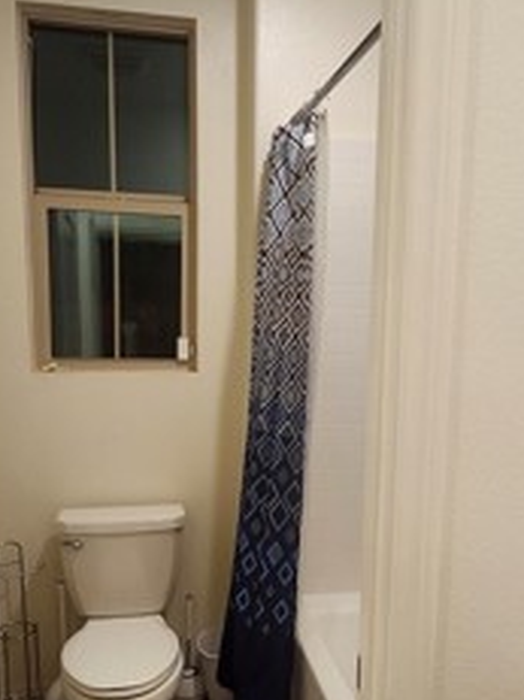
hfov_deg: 39.5
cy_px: 445
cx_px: 306
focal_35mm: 36
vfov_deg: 50.8
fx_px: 727
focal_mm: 1.74
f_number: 2.2
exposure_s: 1/60
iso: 160
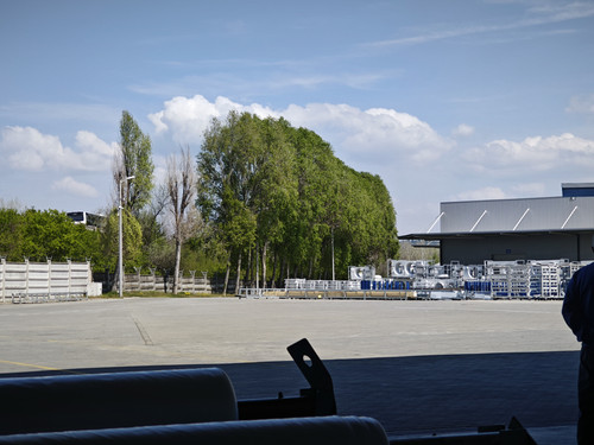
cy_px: 222
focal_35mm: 75
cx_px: 297
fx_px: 1287
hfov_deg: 26.0
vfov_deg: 19.6
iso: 50
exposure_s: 1/926
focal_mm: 7.06
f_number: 2
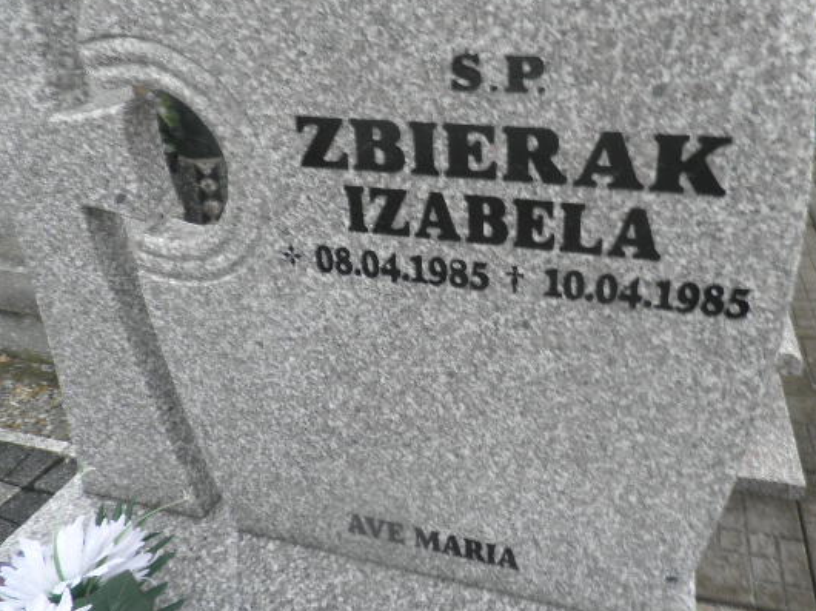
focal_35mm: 29
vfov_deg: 48.0
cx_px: 465
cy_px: 249
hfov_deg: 61.4
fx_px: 683
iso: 64
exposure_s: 1/30
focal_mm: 4.3
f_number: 3.3
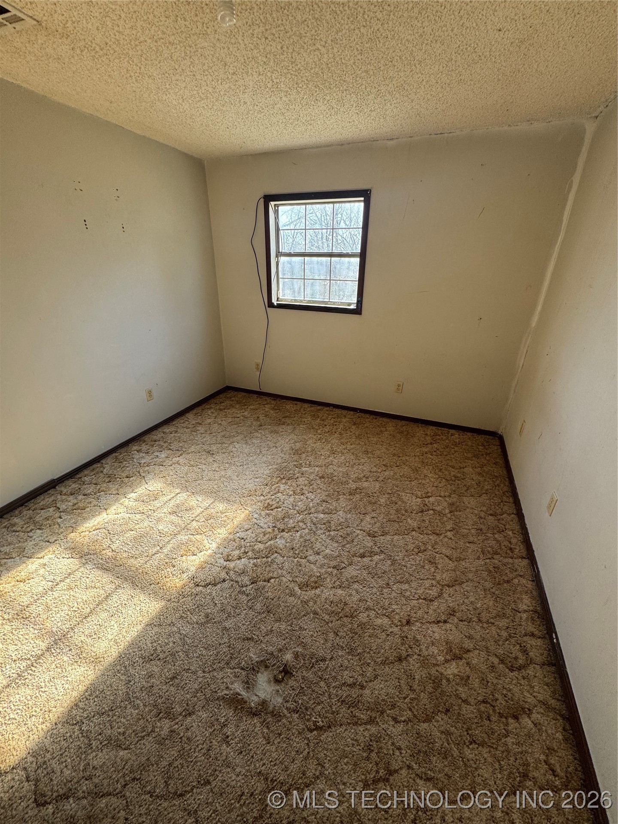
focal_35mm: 14
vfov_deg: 102.1
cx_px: 309
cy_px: 412
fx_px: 333
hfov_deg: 85.7
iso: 100
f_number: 2.2
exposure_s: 1/99
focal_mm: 2.22
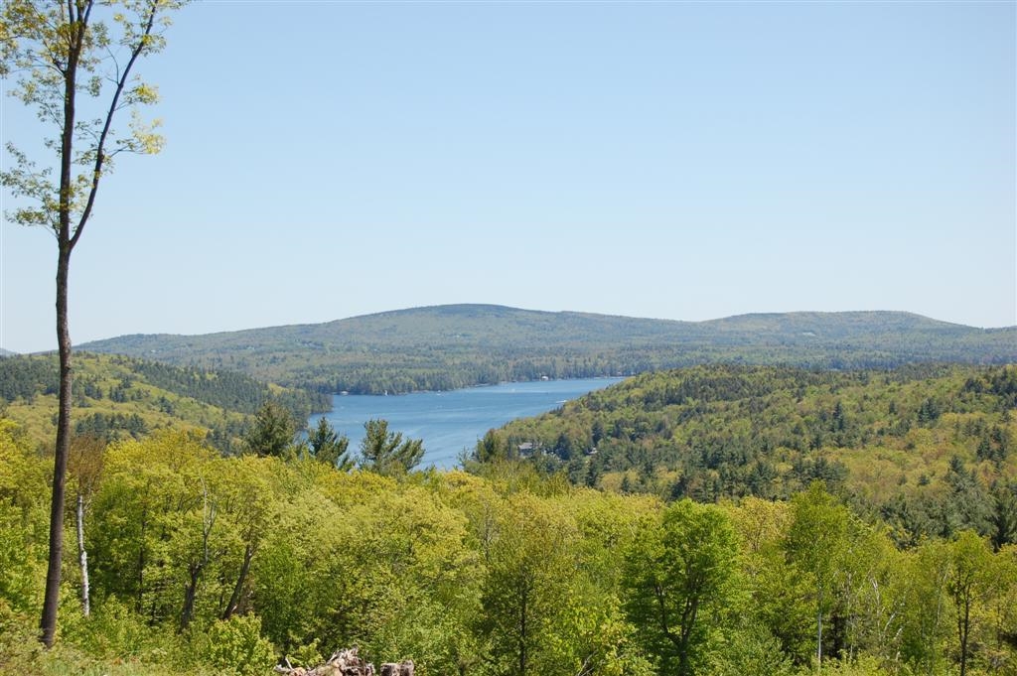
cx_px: 508
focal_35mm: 82
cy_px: 338
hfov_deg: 24.6
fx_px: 2329
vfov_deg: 16.5
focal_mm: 55
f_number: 9
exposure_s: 1/320
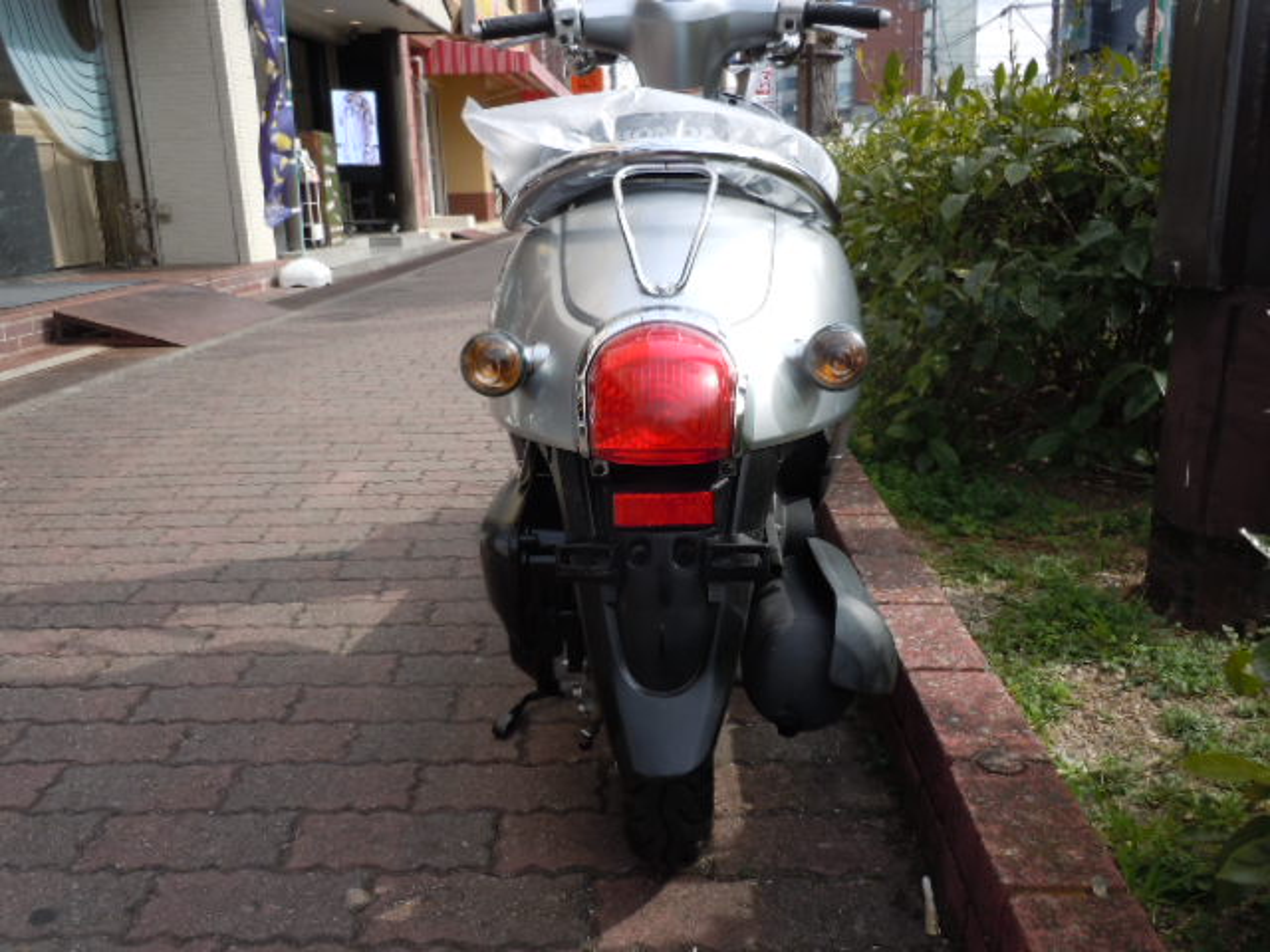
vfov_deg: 49.7
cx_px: 635
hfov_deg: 63.4
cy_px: 476
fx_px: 1027
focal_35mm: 28
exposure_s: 1/320
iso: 100
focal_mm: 5
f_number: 3.7
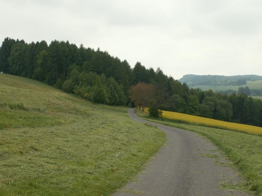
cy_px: 98
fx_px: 500
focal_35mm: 66
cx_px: 131
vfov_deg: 22.3
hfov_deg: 29.4
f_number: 6.3
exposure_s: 1/160
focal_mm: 11.09
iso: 50
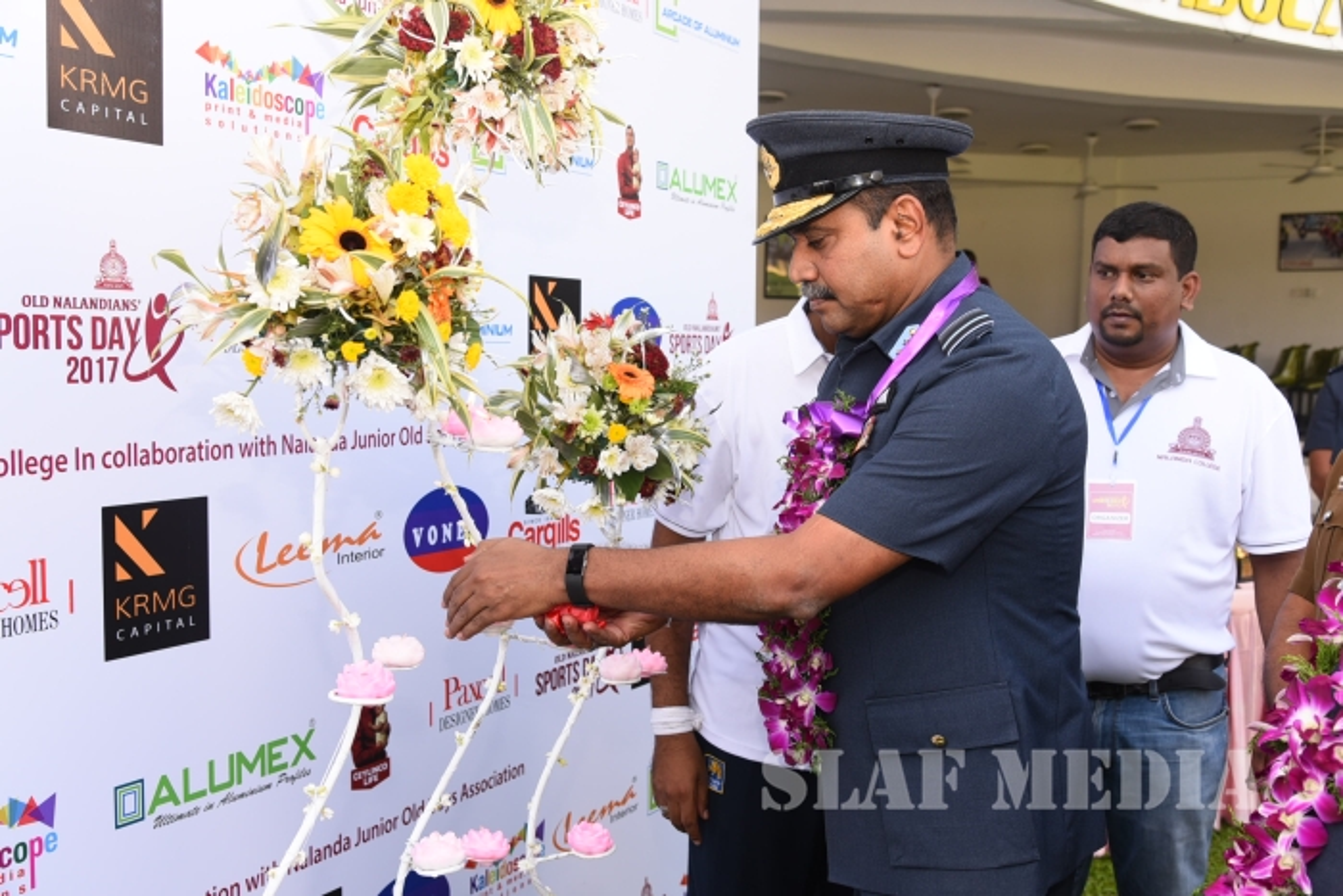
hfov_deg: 50.7
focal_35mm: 38
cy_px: 448
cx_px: 672
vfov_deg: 35.1
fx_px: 1418
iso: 250
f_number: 5.6
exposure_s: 1/125
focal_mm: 38
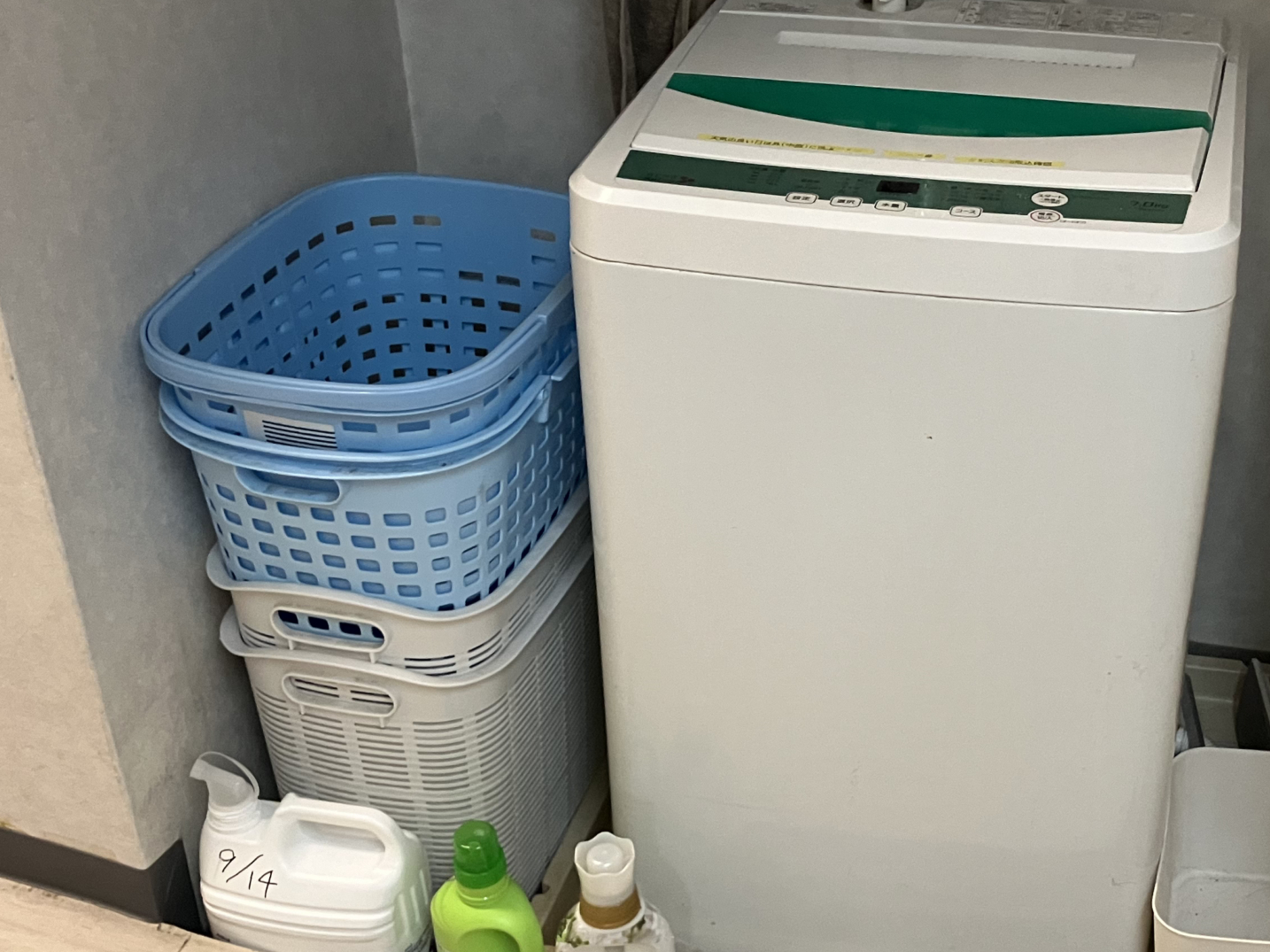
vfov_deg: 29.1
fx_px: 1834
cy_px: 555
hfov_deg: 37.9
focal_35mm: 50
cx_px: 823
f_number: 1.8
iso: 250
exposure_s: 1/50
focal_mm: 3.99
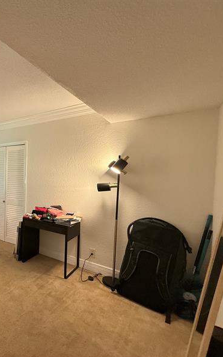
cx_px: -8
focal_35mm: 20
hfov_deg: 47.5
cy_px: 180
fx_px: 195
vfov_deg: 85.1
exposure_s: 1/60
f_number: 2.2
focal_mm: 2.22
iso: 500
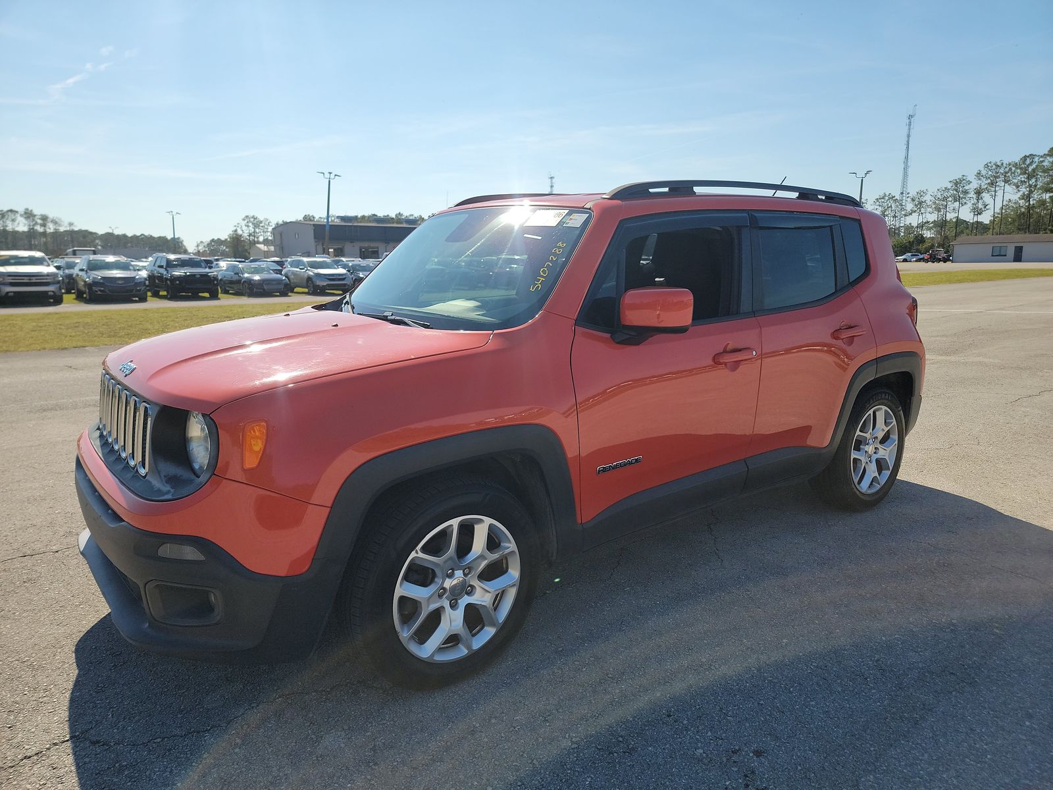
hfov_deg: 71.6
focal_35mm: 24
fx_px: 730
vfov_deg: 56.8
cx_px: 526
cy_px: 395
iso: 50
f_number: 1.8
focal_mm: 6.7
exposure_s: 1/1069
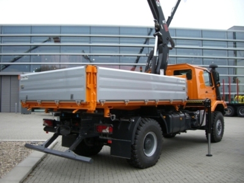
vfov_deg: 37.7
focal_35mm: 38
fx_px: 268
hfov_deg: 49.0
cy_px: 92
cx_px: 122
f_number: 2.7
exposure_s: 1/320
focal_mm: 6.2
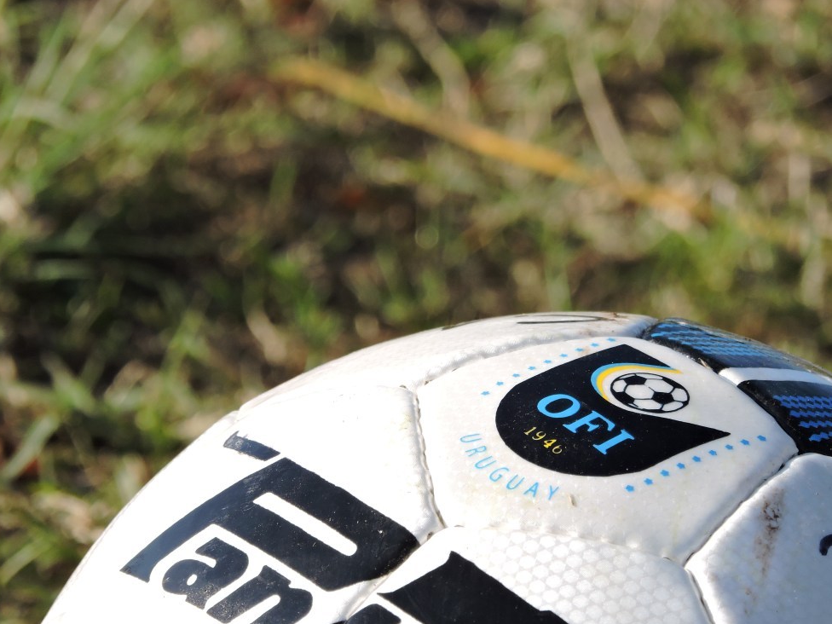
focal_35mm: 577
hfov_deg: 3.4
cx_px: 404
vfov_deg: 2.6
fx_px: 13868
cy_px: 326
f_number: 4.9
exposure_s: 1/800
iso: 200
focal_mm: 98.1
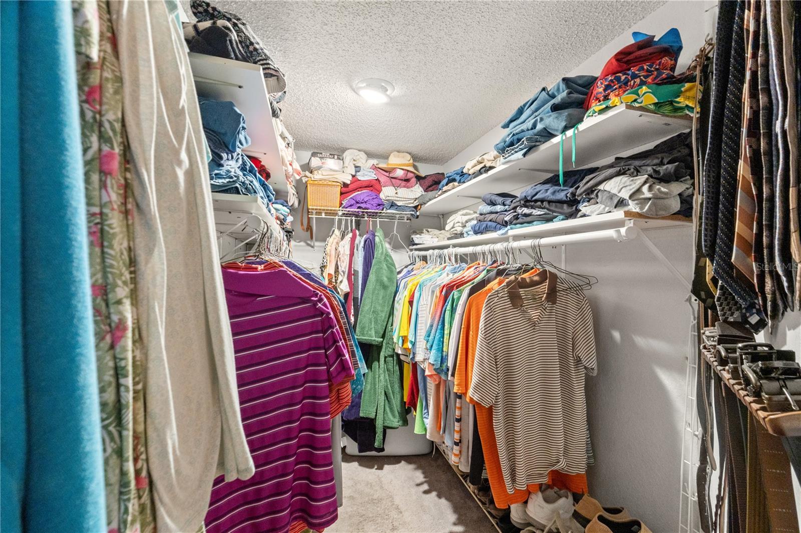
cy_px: 266
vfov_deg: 77.3
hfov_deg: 100.4
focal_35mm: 15
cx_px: 400
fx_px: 334
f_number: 7.1
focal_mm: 10
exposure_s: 1/4
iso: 400
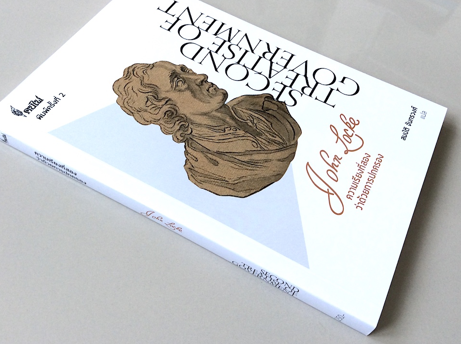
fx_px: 505
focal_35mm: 38
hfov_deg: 49.0
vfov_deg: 37.6
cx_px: 219
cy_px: 149
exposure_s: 1/106
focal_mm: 3.3
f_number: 2.4
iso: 32
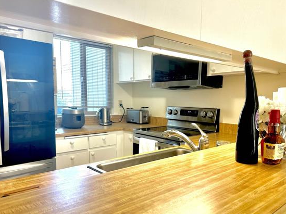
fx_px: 231
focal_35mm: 28
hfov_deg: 63.5
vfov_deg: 49.5
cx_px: 147
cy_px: 123
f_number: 1.78
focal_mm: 6.86
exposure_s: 1/60
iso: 125
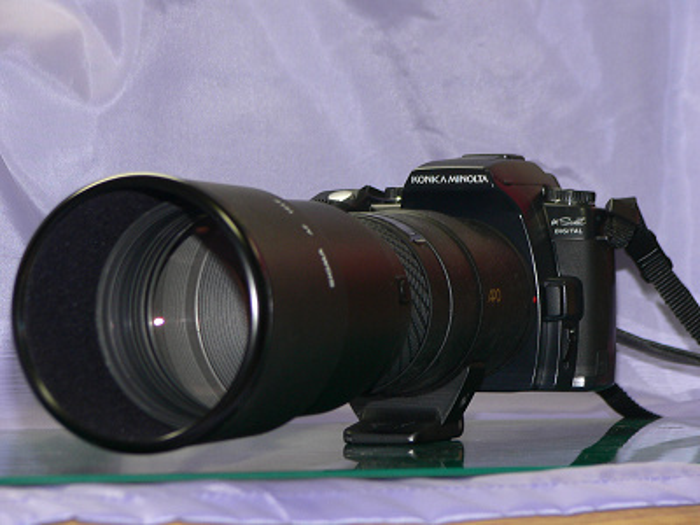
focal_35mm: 141
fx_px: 2851
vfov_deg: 10.5
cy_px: 262
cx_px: 350
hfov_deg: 14.0
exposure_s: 1/25
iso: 80
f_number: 2.8
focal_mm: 18.5
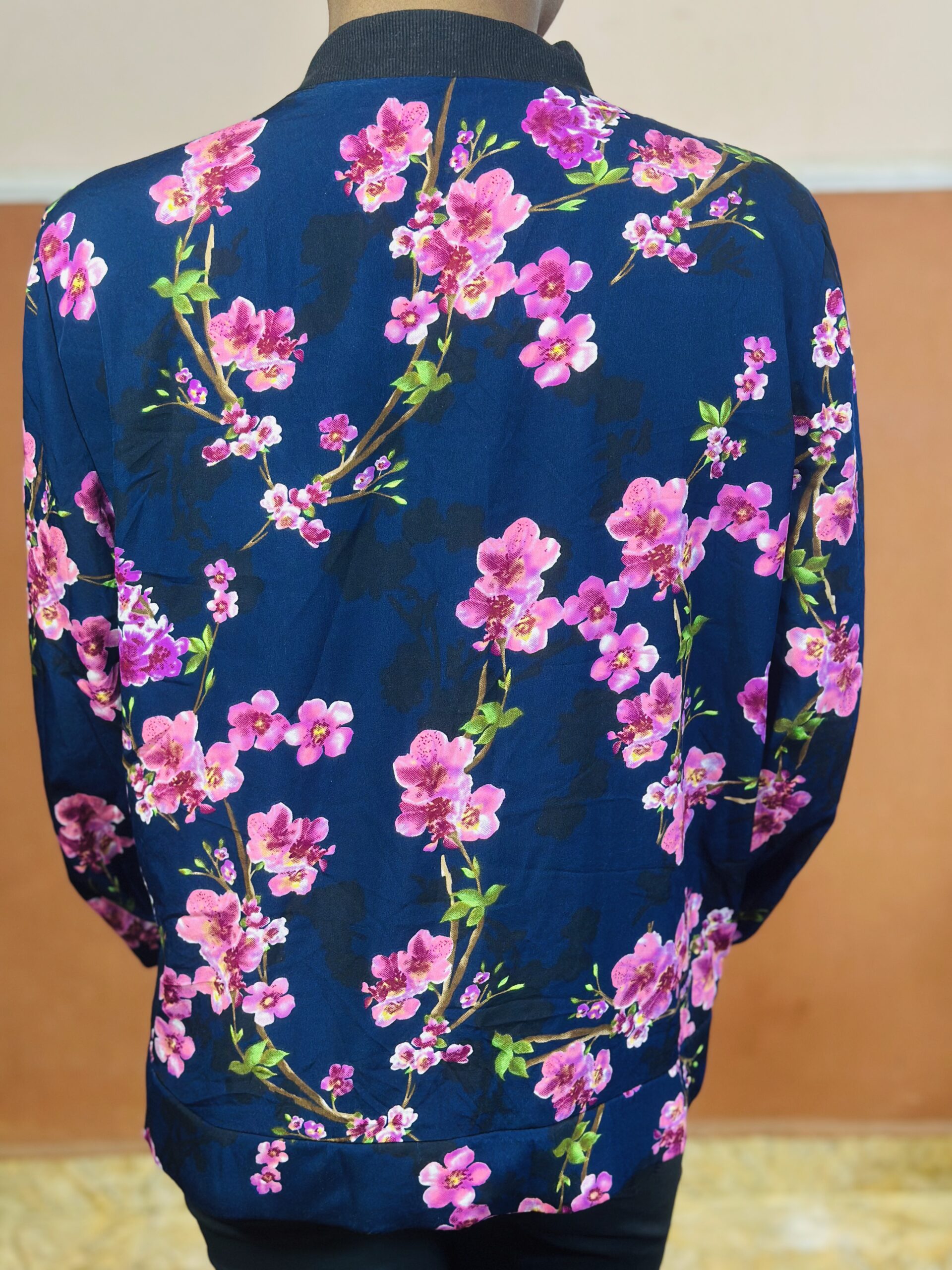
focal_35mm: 48
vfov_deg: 39.7
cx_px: 476
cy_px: 635
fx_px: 1760
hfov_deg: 30.3
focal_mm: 6.86
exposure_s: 1/50
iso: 100
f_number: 1.78
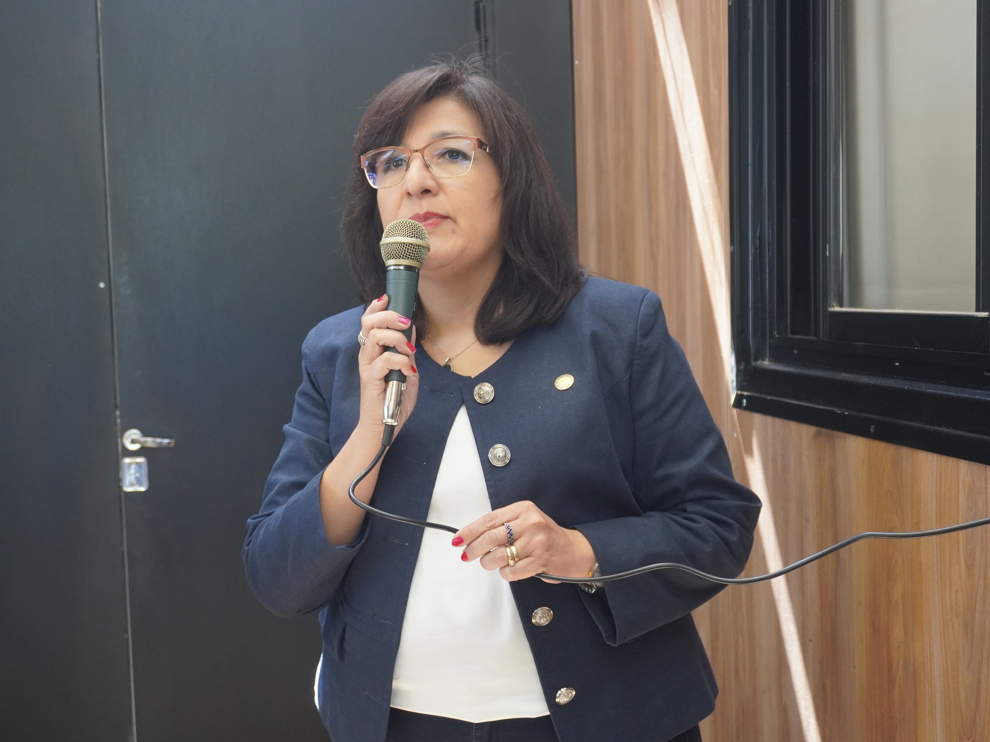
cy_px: 372
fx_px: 1360
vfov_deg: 30.5
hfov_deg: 40.0
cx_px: 449
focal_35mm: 48
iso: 1600
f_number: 4.5
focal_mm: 29
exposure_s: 1/160
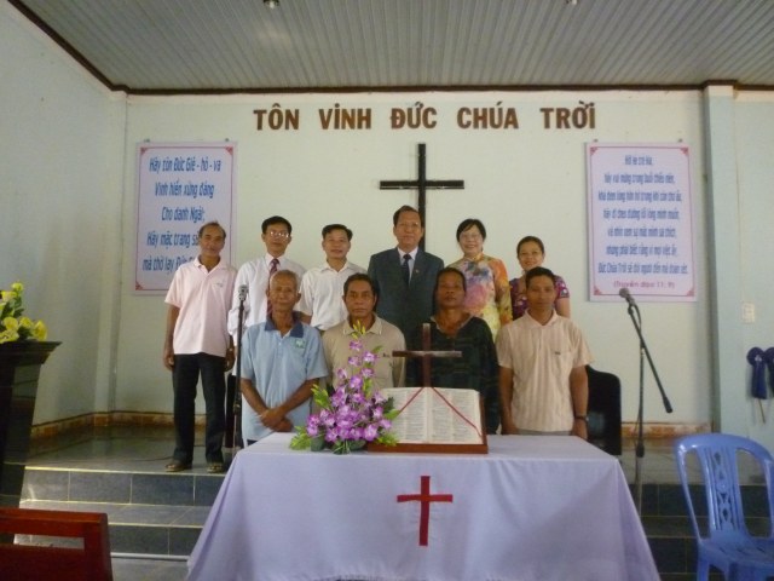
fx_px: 648
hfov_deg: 61.7
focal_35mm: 29
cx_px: 387
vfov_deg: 48.2
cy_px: 290
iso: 800
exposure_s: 1/40
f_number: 3.3
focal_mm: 5.2
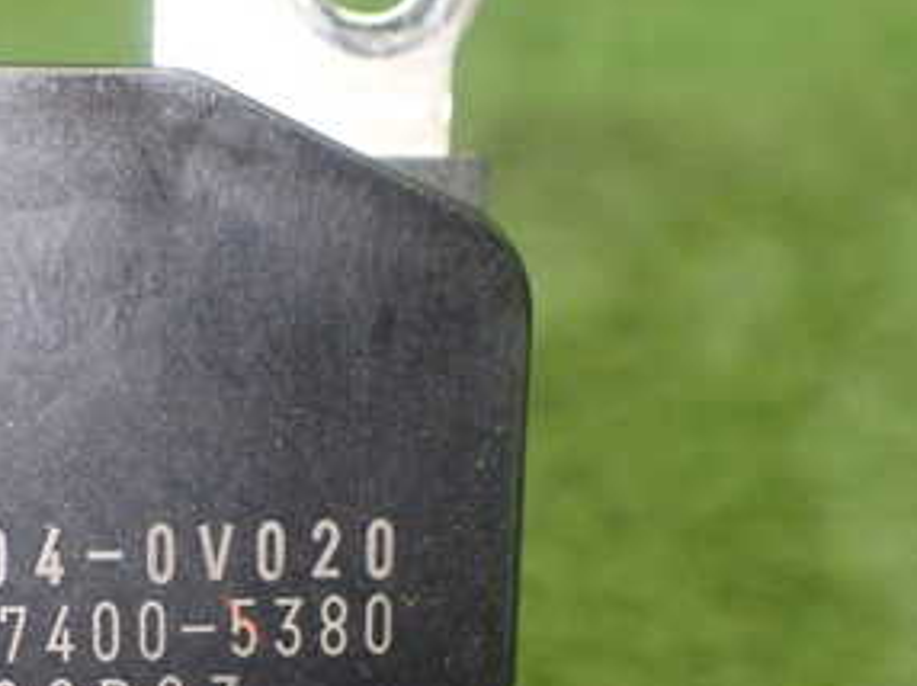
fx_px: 1668
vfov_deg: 22.5
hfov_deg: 29.2
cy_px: 660
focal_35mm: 63
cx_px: 51
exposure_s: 1/125
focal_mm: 5.4
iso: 800
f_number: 2.3
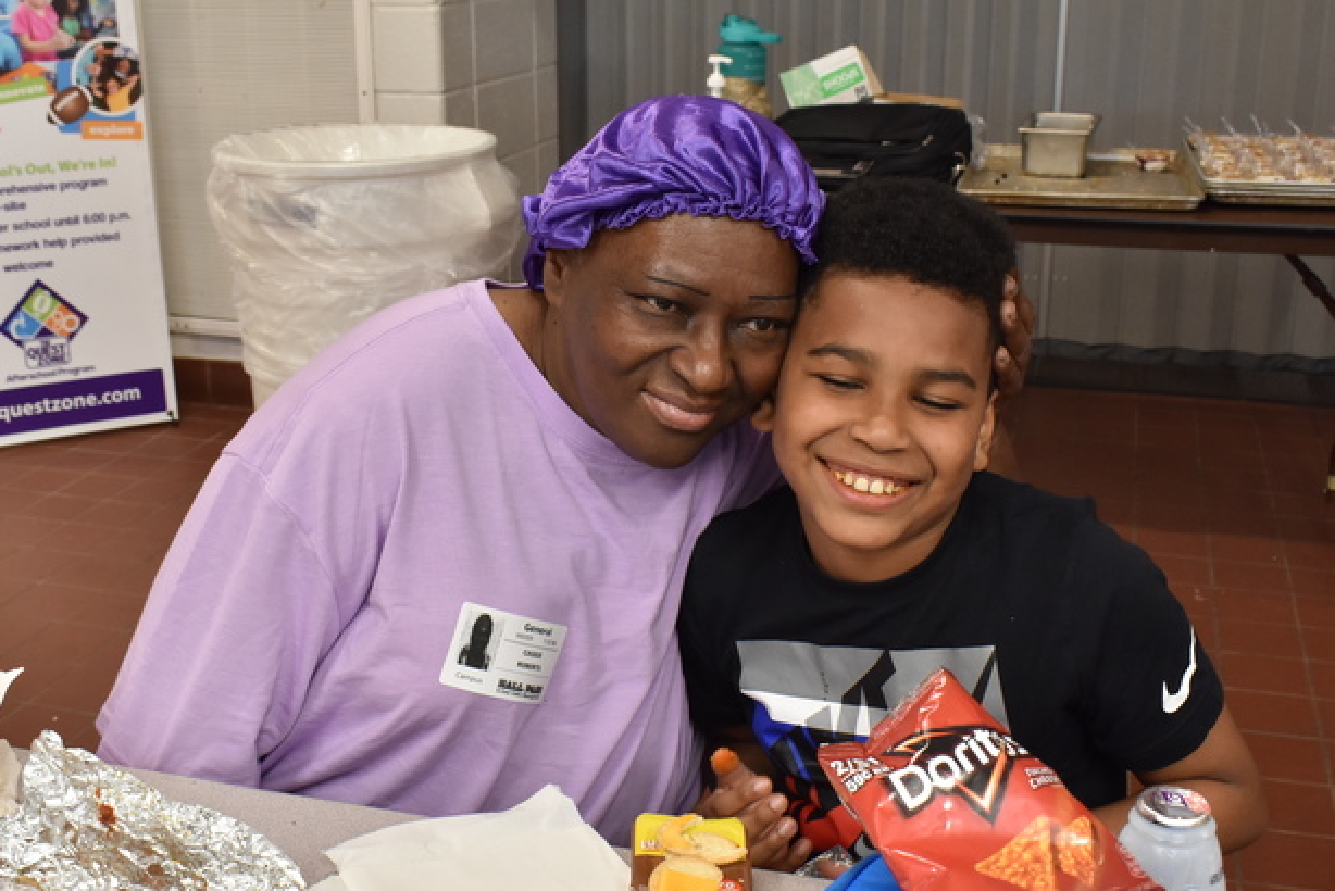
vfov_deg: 31.2
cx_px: 622
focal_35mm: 43
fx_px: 1595
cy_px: 454
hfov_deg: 45.4
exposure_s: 1/30
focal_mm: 22
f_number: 7.1
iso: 800
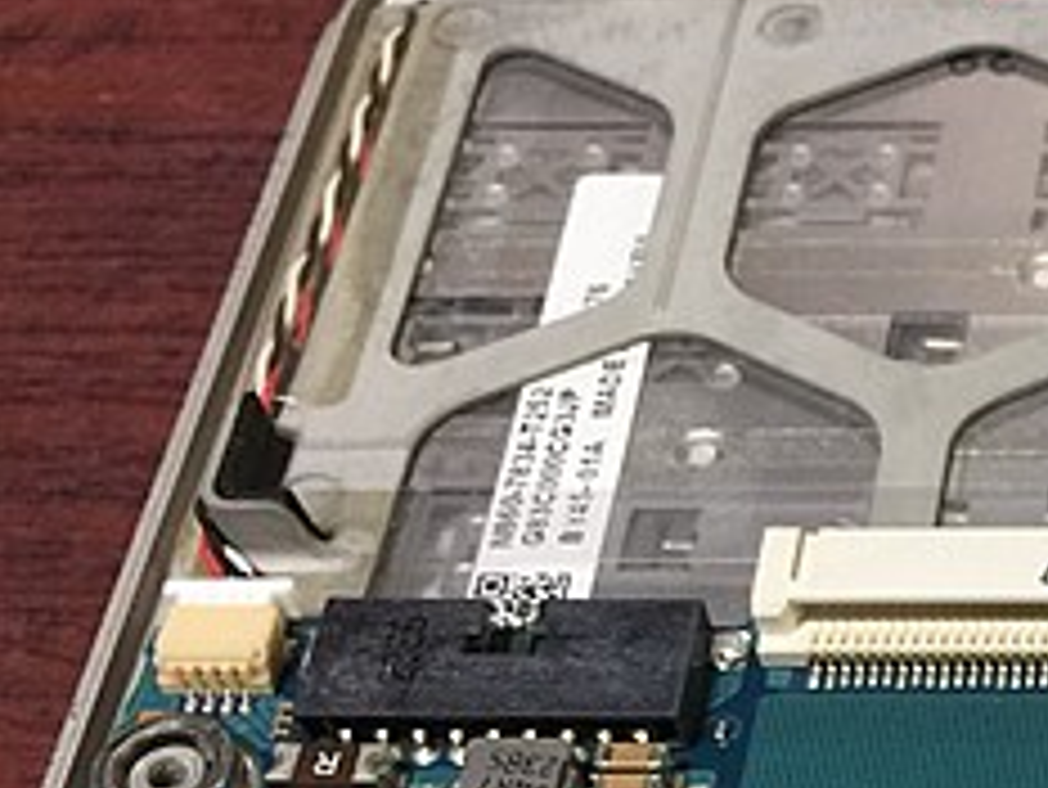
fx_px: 2938
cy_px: 1011
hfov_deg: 17.6
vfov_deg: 14.6
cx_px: 1673
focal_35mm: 97
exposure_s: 1/15
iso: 50
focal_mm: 4.15
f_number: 2.2
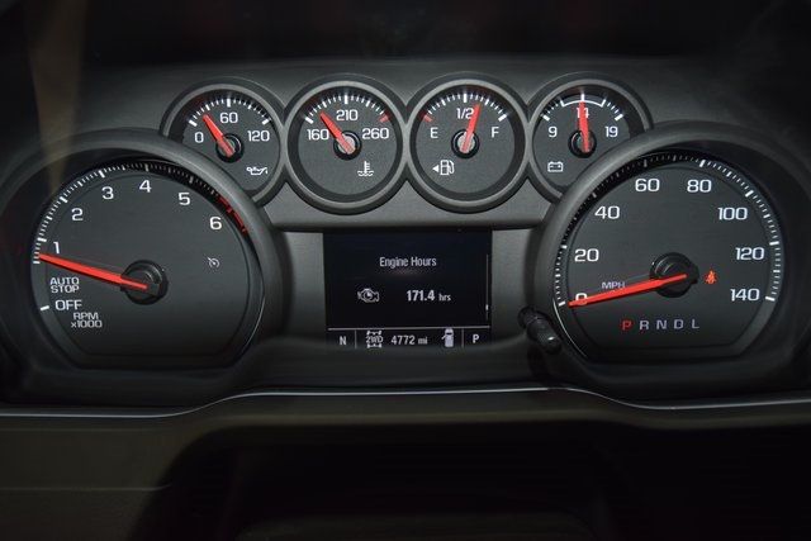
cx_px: 406
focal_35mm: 33
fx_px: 744
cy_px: 270
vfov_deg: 40.0
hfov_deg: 57.2
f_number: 3.5
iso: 640
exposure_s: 1/30
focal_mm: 22
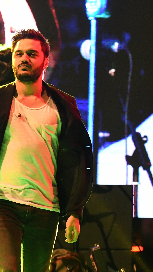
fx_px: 2985
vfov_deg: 5.2
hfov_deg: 2.9
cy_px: 136
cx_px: 11
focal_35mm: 414
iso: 8000
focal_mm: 175
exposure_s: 1/250
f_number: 5.6
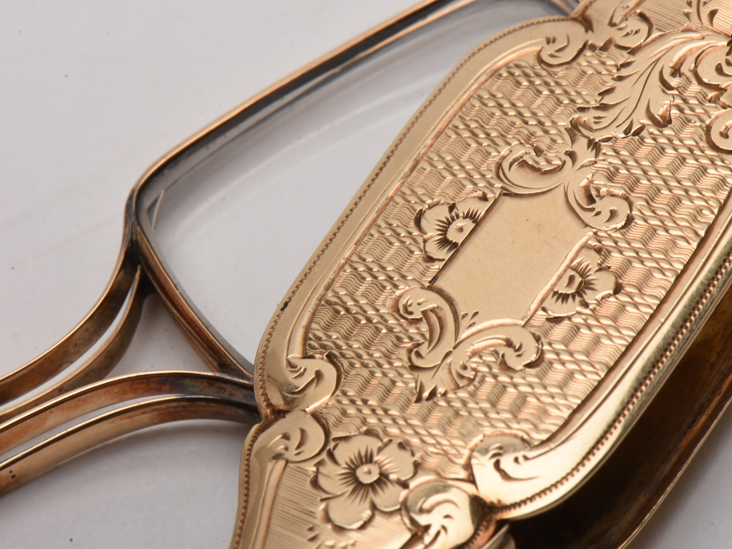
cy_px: 275
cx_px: 337
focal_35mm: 139
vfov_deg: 10.7
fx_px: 2929
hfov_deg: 14.2
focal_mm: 85
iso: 100
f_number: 29
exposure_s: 1/125
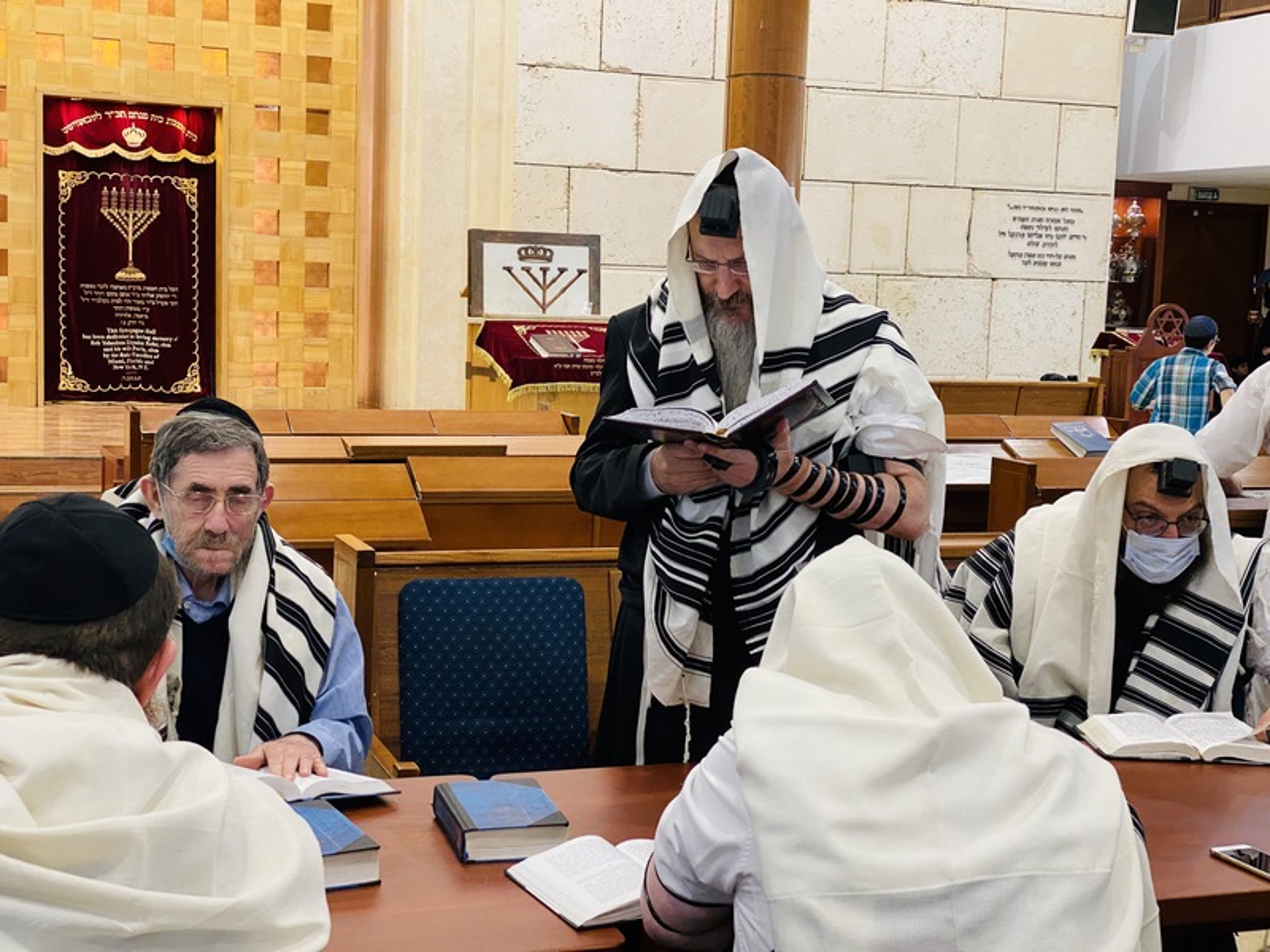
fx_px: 1908
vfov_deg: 28.0
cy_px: 476
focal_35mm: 52
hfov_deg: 36.8
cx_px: 635
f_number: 2
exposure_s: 1/50
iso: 160
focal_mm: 6
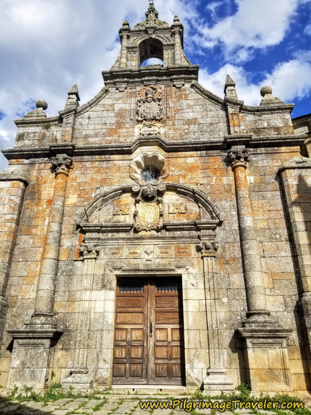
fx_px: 311
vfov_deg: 67.3
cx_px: 156
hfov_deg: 53.1
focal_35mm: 26
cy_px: 208
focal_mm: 4.3
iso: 50
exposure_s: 1/2944
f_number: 1.7
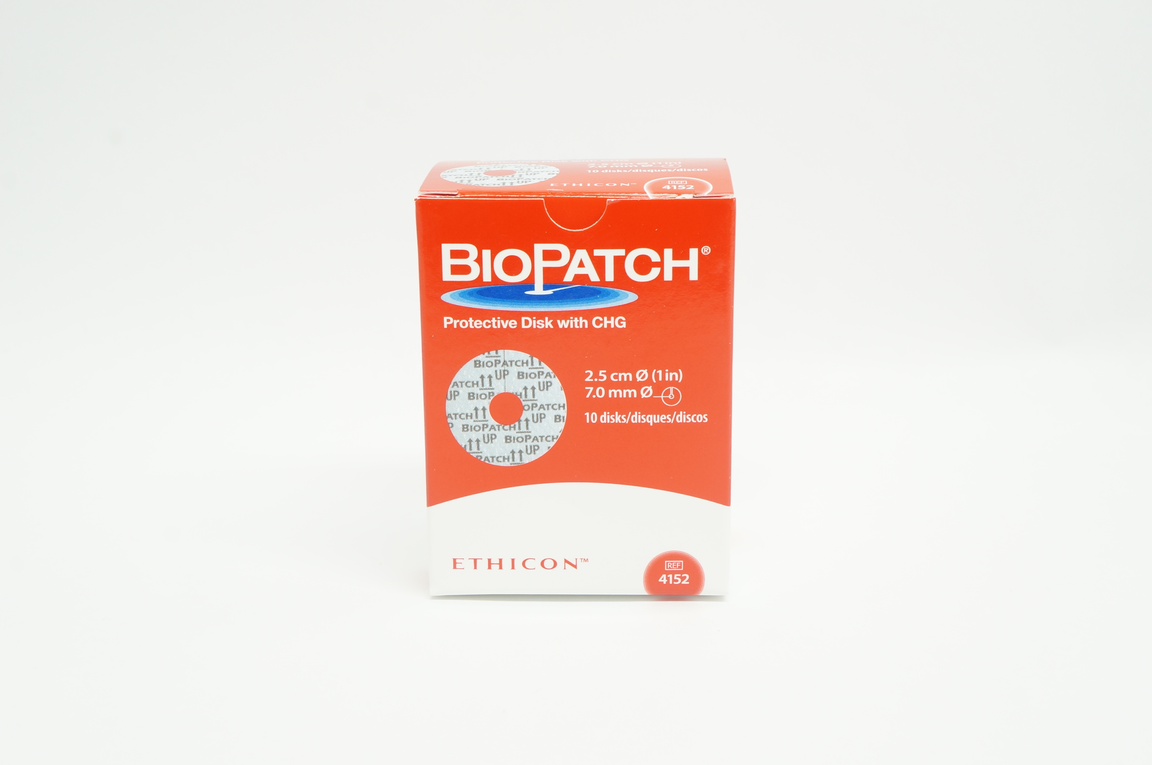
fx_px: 1678
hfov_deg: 37.9
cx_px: 576
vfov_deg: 25.7
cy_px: 382
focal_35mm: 52
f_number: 10
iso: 400
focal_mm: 35
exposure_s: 1/15
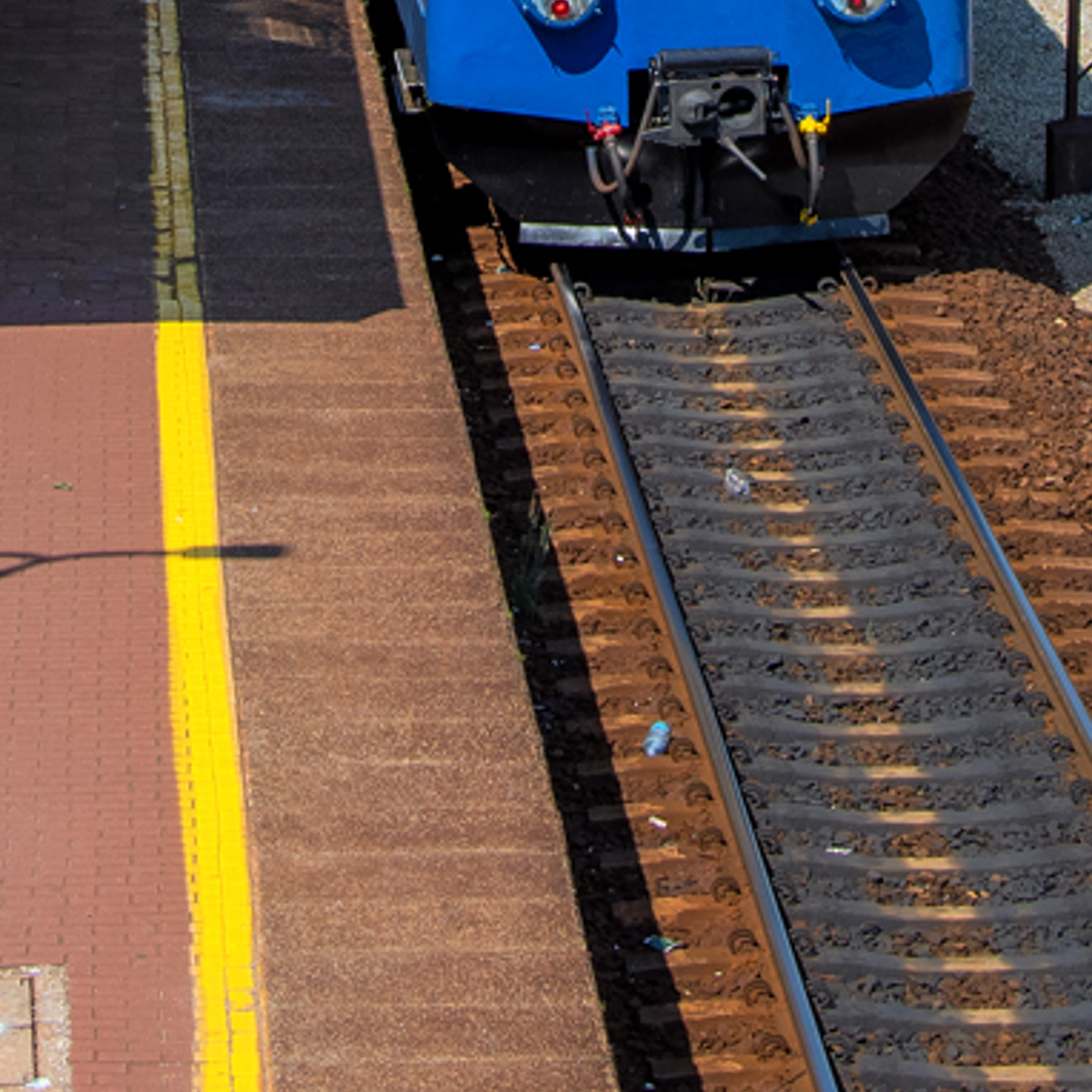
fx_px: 5710
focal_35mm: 160
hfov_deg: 10.9
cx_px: 437
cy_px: -387
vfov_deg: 10.6
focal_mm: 30
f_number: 9
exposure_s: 1/640
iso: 125
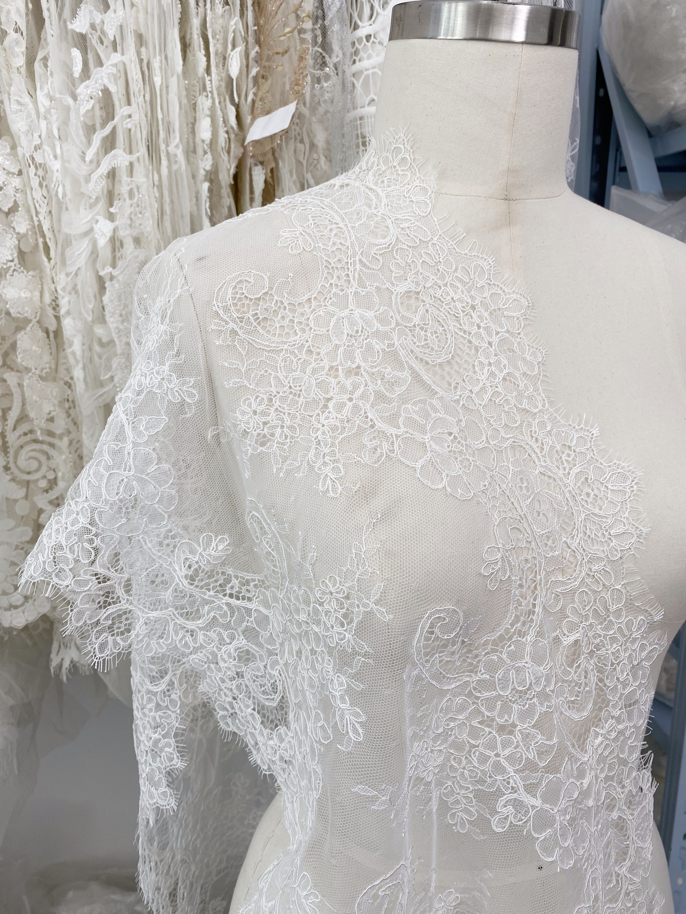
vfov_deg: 67.3
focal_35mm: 26
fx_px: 687
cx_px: 343
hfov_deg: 53.1
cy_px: 457
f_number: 1.8
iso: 32
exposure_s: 1/167
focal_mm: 4.25
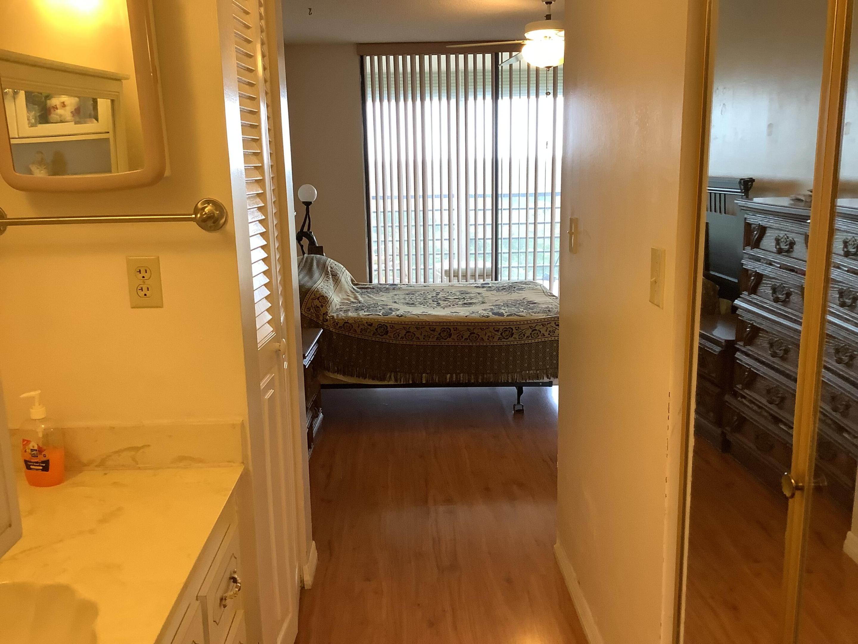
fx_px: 768
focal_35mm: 31
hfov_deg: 58.4
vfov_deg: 45.4
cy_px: 322
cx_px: 429
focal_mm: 3.3
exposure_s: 1/60
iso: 160
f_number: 2.4
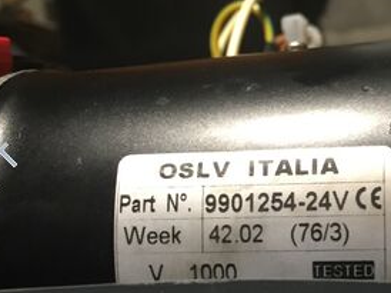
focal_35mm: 53
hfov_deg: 35.0
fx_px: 598
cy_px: 232
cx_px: 317
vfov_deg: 27.0
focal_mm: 4.15
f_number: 2.2
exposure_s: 1/20
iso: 200
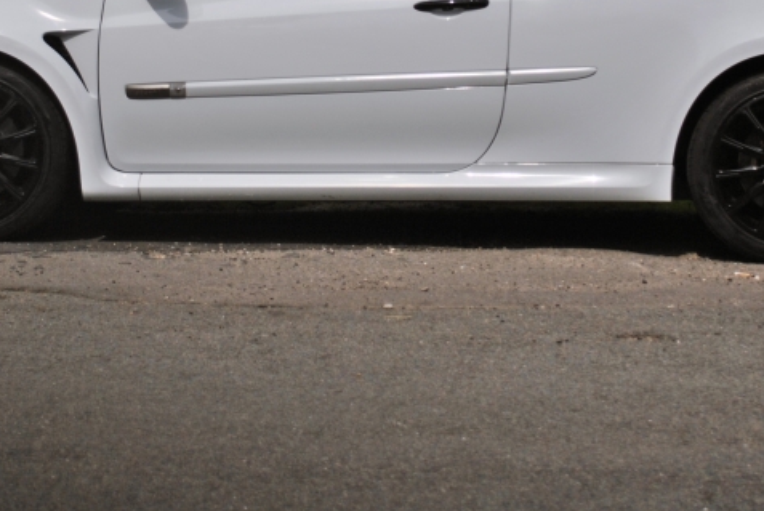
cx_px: 379
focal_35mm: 103
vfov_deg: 13.1
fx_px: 2188
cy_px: -10
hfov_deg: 19.8
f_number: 4.8
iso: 100
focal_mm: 32
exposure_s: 1/3200
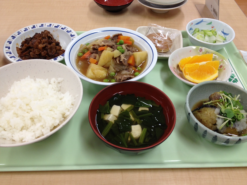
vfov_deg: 40.7
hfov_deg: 52.6
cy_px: 92
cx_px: 124
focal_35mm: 35
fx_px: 250
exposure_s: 1/40
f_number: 2.4
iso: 64
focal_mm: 4.28
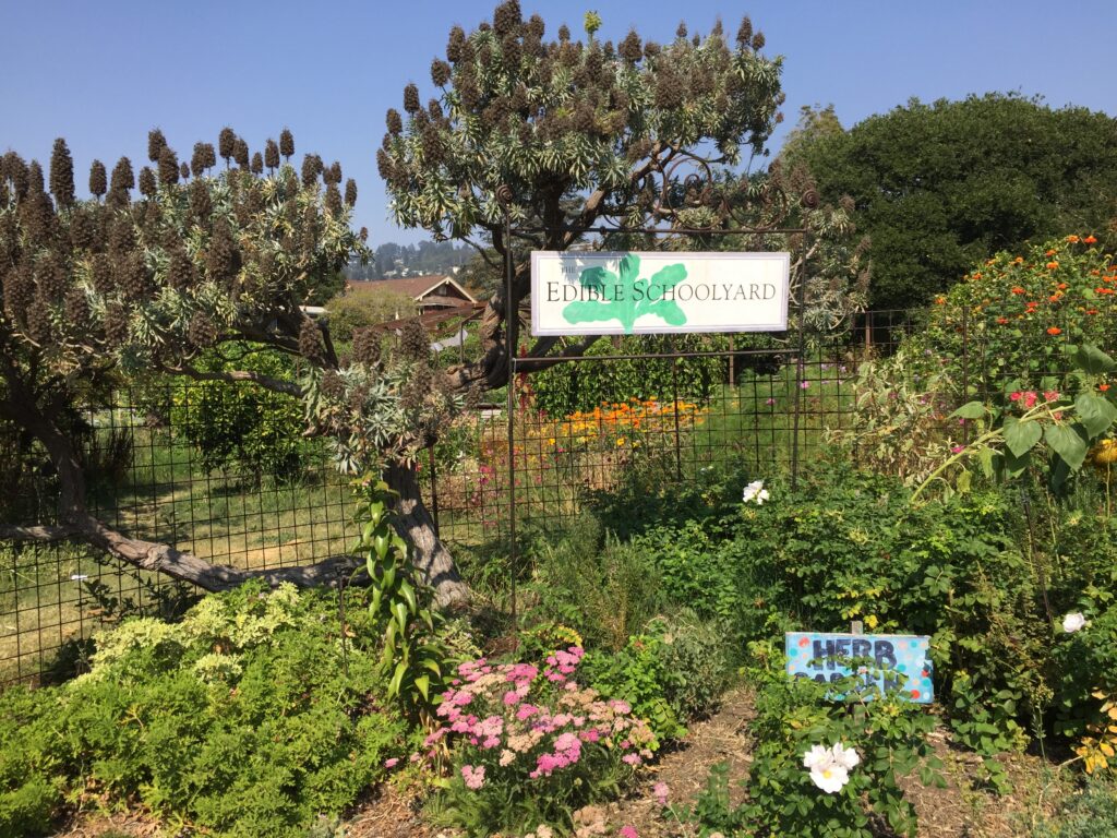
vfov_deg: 48.2
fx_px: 936
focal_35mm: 29
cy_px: 419
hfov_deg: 61.7
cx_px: 558
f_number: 2.2
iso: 32
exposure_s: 1/1582
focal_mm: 4.15
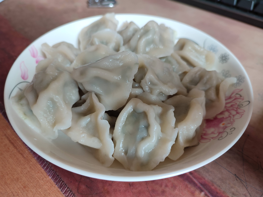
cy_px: 98
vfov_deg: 54.9
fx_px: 190
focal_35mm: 25
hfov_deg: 69.4
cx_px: 132
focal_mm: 5.96
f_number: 1.75
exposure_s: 1/50
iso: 133
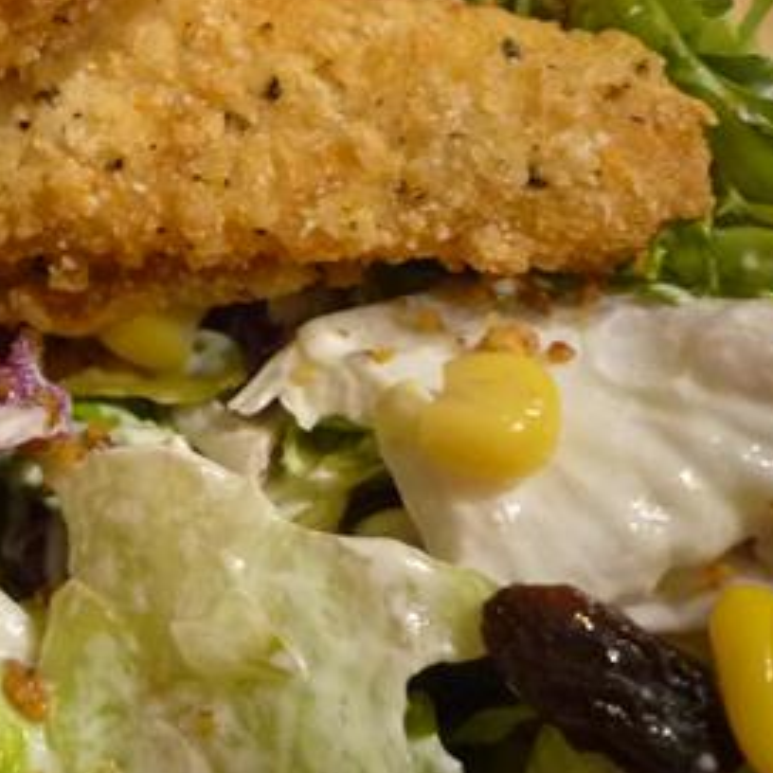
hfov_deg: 29.3
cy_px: 114
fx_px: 1314
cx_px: -94
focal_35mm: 52
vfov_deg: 31.6
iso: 320
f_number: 2.8
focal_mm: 4.4
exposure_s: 1/30
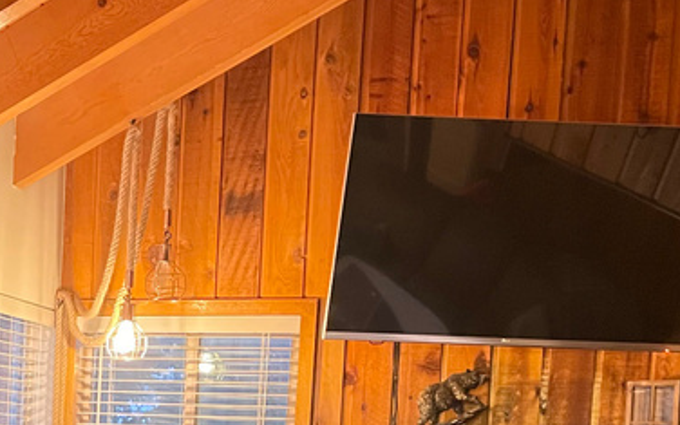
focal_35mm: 75
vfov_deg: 16.4
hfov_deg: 26.1
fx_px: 1390
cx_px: 4
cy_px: 562
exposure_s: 1/30
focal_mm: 5.1
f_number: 1.6
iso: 1000
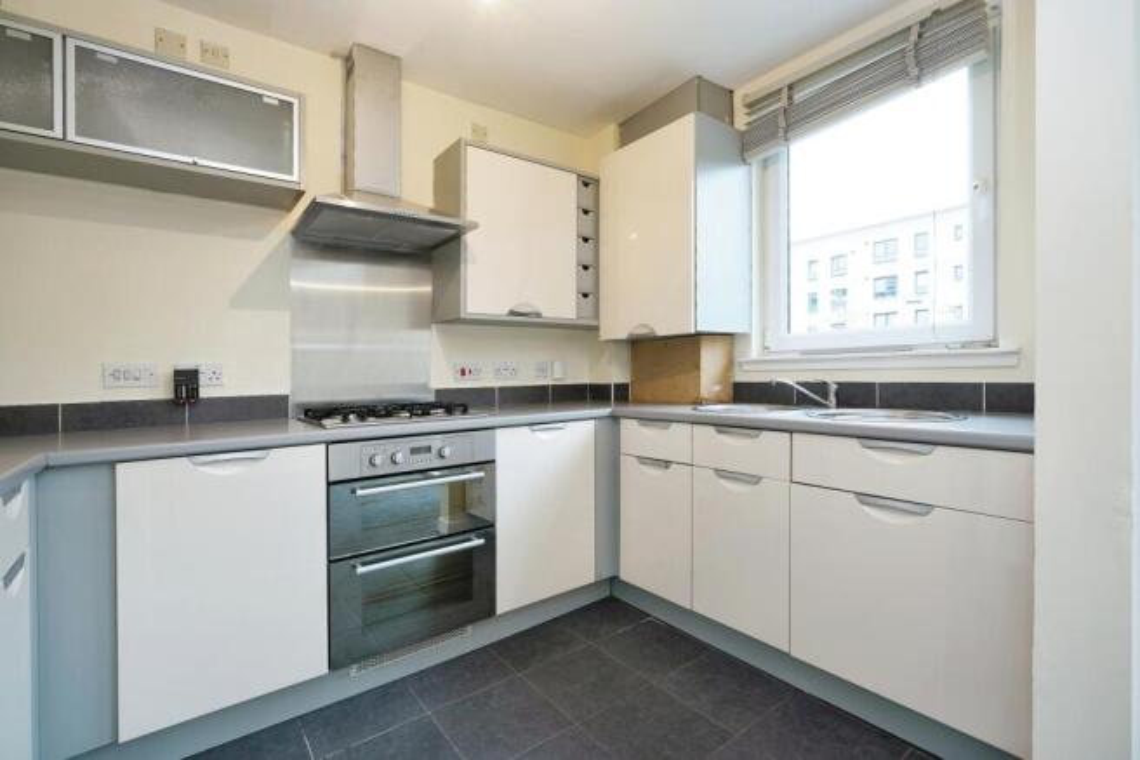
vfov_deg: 73.7
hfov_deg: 96.8
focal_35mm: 16
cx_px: 570
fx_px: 507
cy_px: 380
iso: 200
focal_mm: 16
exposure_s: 1/8
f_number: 7.1
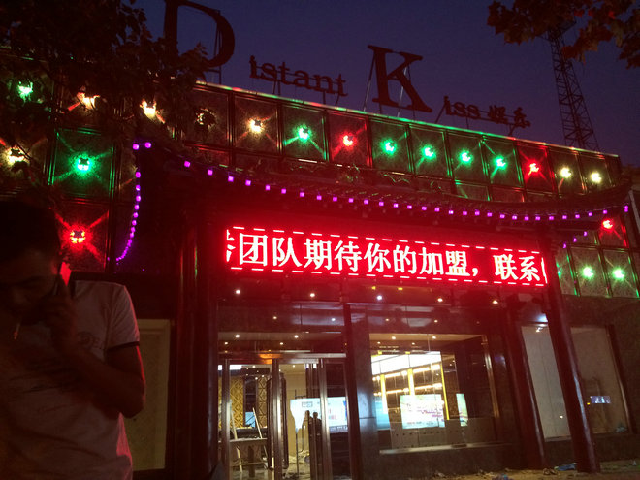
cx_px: 320
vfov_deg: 48.2
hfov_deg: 61.7
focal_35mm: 29
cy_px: 240
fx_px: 536
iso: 320
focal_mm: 4.15
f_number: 2.2
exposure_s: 1/24
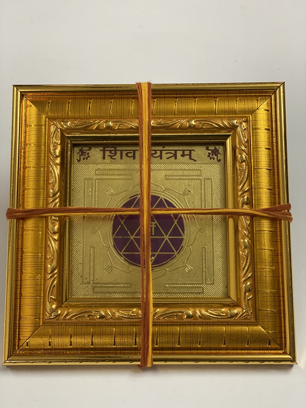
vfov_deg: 36.8
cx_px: 153
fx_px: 613
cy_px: 204
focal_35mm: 52
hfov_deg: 28.0
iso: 125
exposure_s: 1/33
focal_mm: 6
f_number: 2
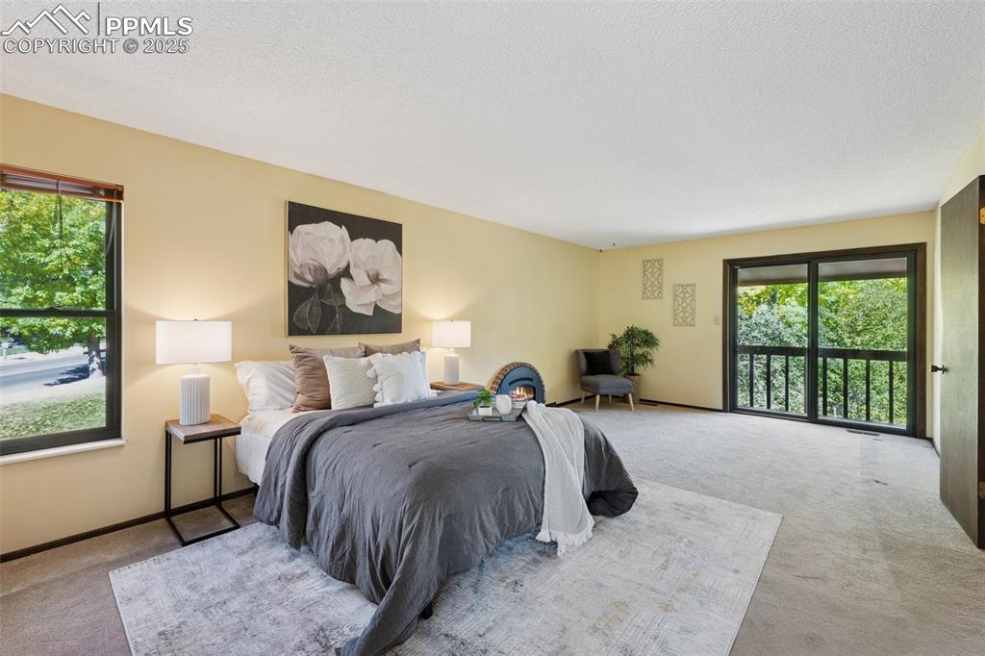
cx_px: 492
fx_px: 410
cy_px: 328
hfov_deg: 100.4
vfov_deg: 77.3
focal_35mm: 15
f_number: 11
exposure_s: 1/5
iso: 800
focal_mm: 15
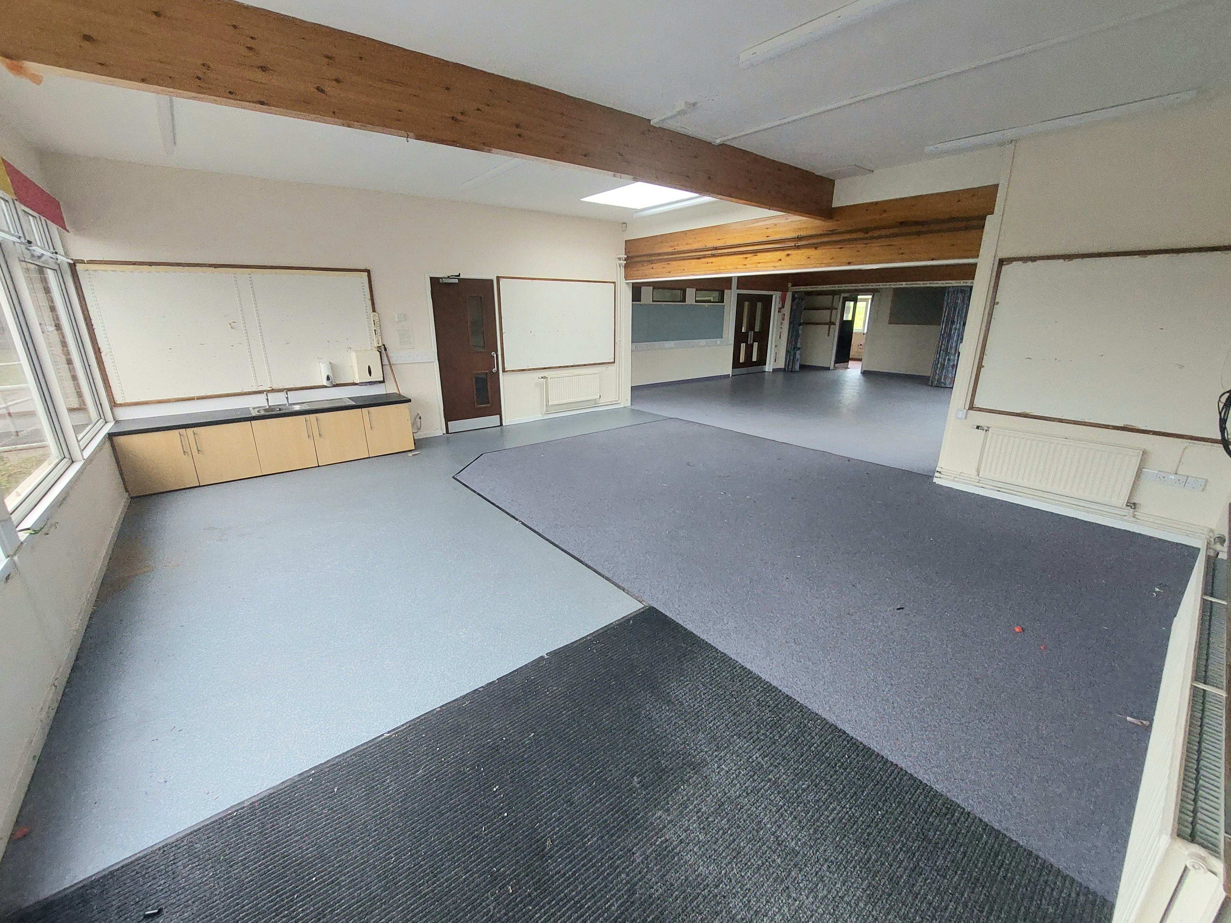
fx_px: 462
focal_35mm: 13
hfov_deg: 106.2
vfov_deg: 89.9
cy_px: 462
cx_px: 616
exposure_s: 1/50
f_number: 2.2
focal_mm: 1.74
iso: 320
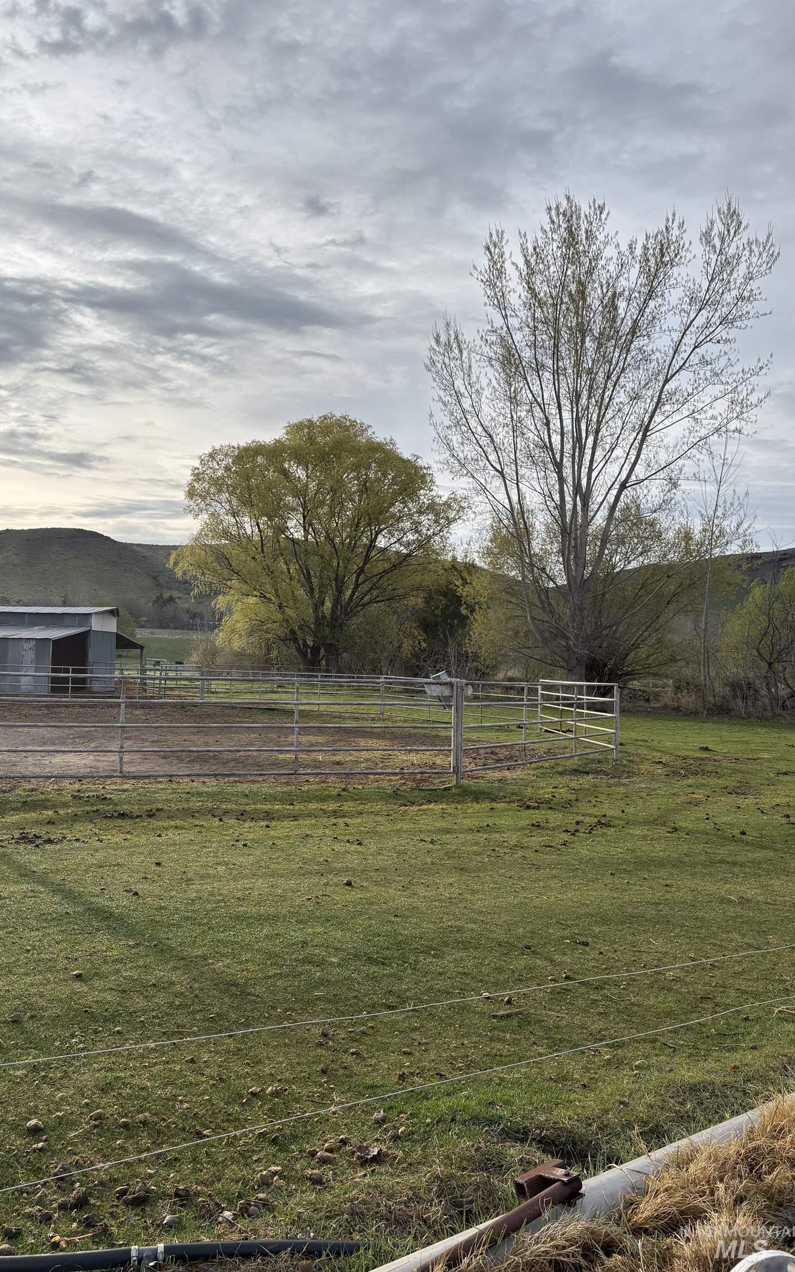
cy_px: 644
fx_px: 971
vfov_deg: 66.5
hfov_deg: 44.3
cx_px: 325
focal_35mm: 28
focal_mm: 5.96
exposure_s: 1/1751
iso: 50
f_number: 1.6
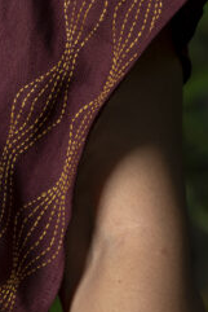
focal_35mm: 746
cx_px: -123
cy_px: 53
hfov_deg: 1.8
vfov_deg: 2.8
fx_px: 6456
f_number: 5.6
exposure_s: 1/200
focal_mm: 200
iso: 64
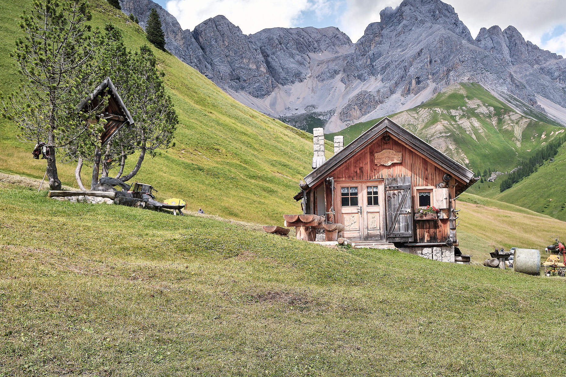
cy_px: 198
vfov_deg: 28.1
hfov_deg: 41.0
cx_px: 336
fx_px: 755
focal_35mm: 48
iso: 160
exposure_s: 1/105
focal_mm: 24.9
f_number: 13
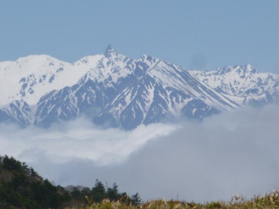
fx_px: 4538
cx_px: 140
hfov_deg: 3.5
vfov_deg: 2.6
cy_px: 104
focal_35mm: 563
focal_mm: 45
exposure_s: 1/800
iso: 100
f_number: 5.9
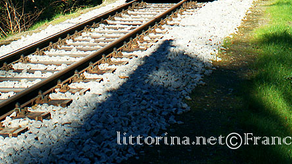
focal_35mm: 126
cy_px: -169
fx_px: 977
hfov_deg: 17.0
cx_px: 146
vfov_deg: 9.0
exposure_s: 1/500
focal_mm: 35
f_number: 5.6
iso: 200
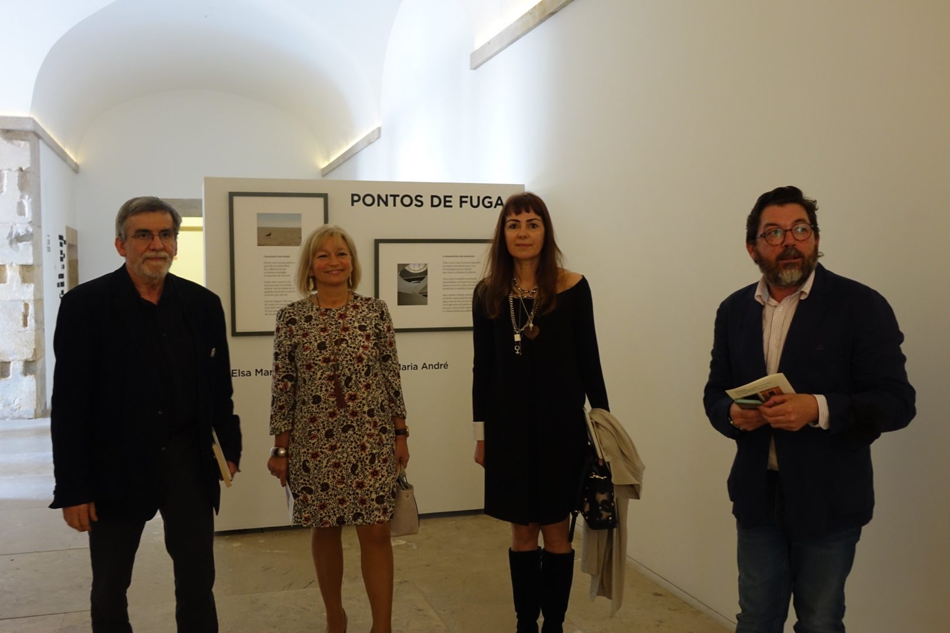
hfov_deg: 53.1
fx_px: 950
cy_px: 316
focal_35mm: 36
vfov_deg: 36.9
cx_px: 475
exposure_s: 1/40
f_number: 2.8
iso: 800
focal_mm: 13.1
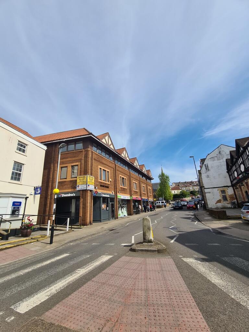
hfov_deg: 89.9
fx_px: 125
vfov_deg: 106.2
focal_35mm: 13
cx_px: 124
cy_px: 166
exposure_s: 1/2036
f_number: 2.2
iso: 50
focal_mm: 2.2
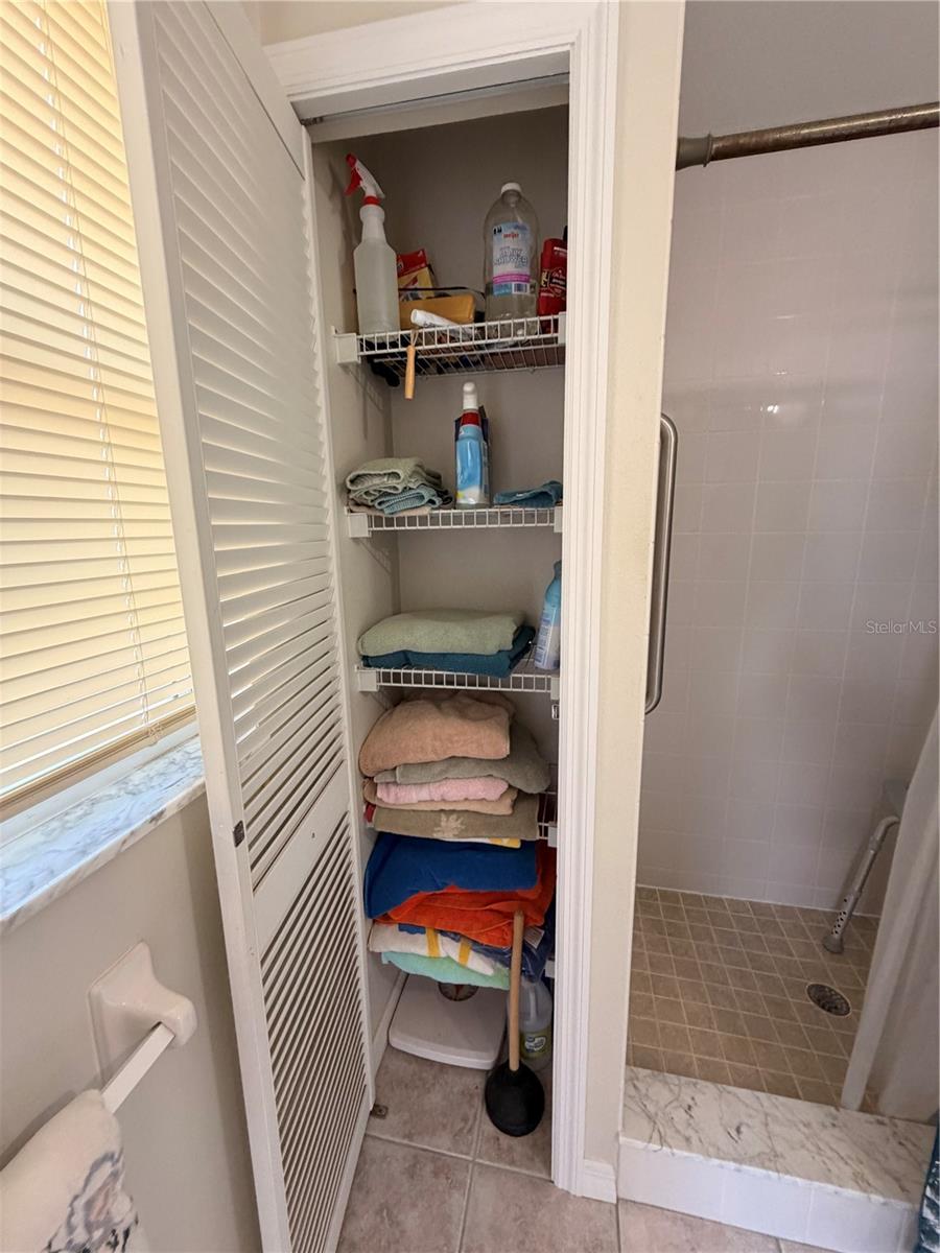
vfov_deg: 102.1
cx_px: 470
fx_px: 507
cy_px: 626
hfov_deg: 85.7
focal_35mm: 14
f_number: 2.2
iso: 250
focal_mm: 2.22
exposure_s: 1/121
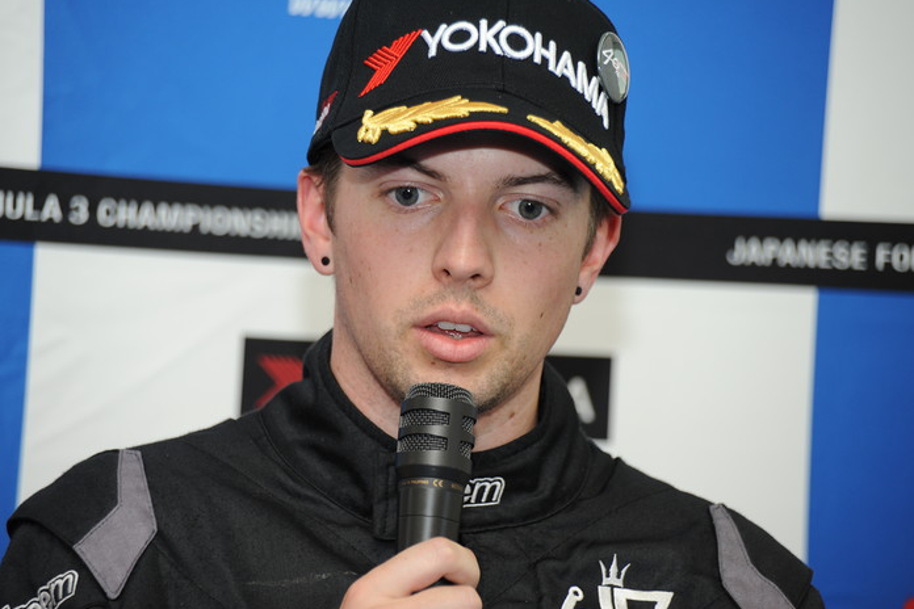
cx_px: 452
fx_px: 5255
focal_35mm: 207
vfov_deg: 6.6
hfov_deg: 9.9
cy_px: 298
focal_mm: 200
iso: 800
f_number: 5.6
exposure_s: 1/250
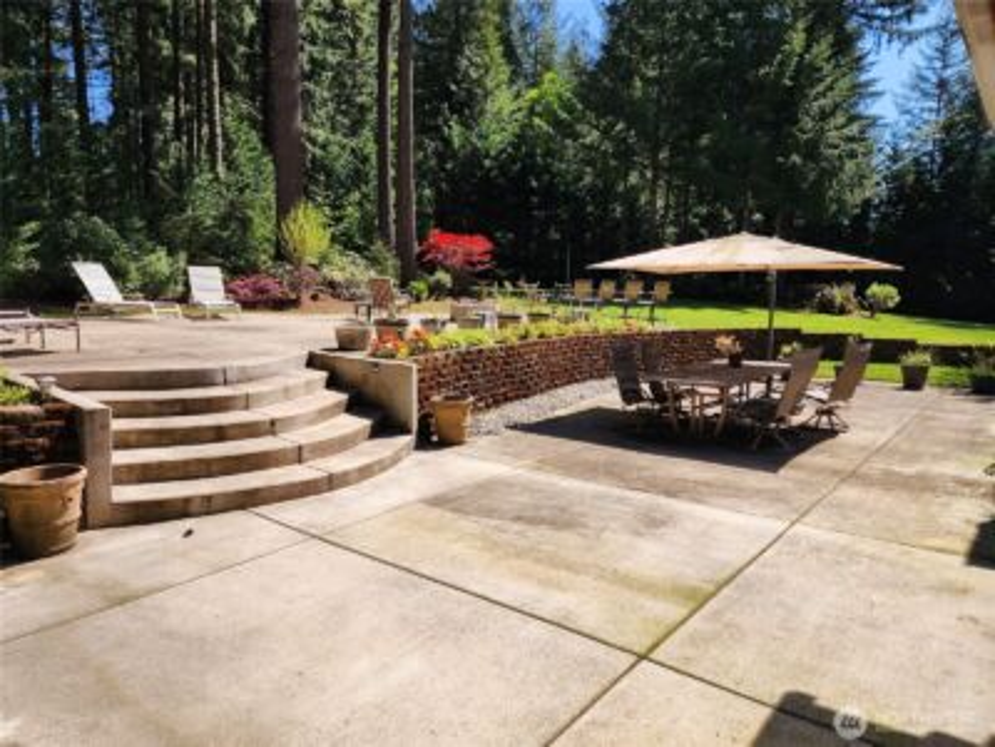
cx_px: 498
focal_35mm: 23
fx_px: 661
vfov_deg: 58.9
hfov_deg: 73.9
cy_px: 374
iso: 12
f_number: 1.8
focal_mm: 6.4
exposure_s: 1/720
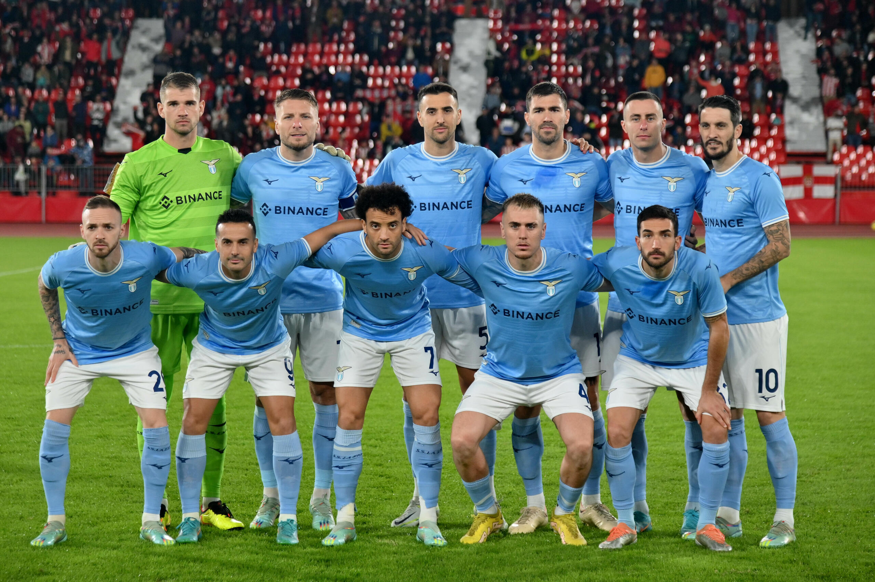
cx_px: 438
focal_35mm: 105
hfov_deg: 19.5
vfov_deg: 13.0
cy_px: 291
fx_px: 2550
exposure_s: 1/1250
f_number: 4.5
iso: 1600
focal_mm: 105
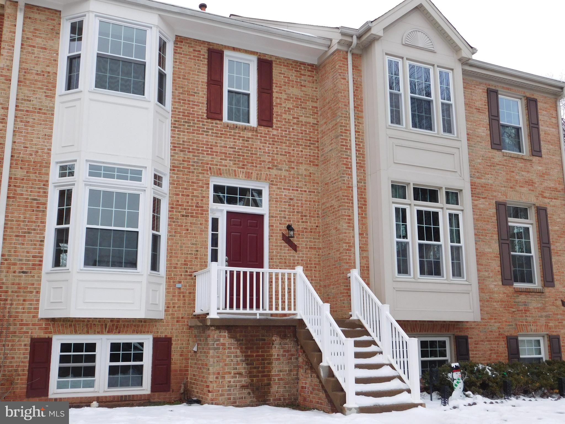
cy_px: 212
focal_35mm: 36
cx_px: 282
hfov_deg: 51.4
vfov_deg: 39.7
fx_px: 588
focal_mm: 6.3
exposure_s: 1/100
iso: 125
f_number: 3.5
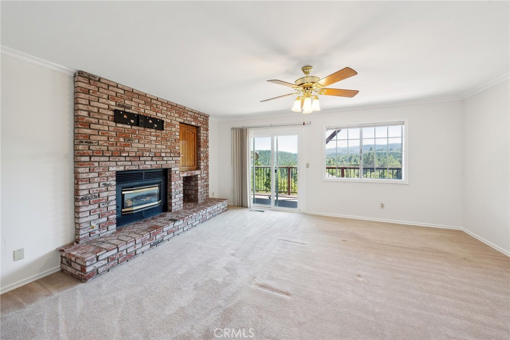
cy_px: 170
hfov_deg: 112.6
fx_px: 170
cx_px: 255
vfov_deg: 90.0
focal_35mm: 12
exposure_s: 1/60
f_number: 9
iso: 1250
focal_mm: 12
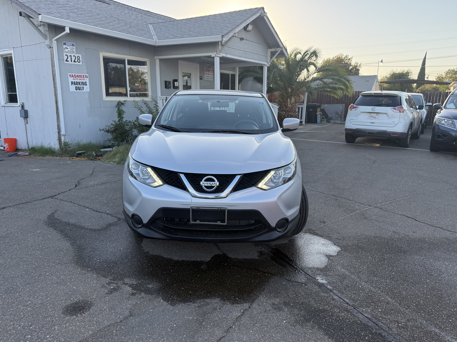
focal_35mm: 25
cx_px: 226
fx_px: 330
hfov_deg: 69.4
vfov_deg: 54.9
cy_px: 172
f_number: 1.78
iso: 100
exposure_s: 1/1091
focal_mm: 6.76
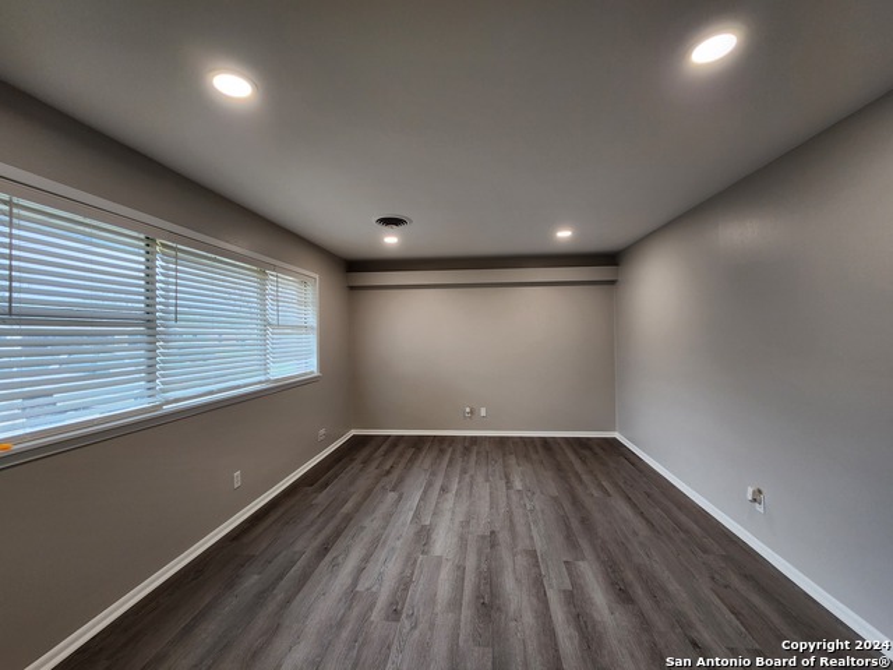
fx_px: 335
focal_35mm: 13
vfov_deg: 89.9
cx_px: 446
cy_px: 335
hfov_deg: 106.2
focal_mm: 2.2
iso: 100
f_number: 2.2
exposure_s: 1/60
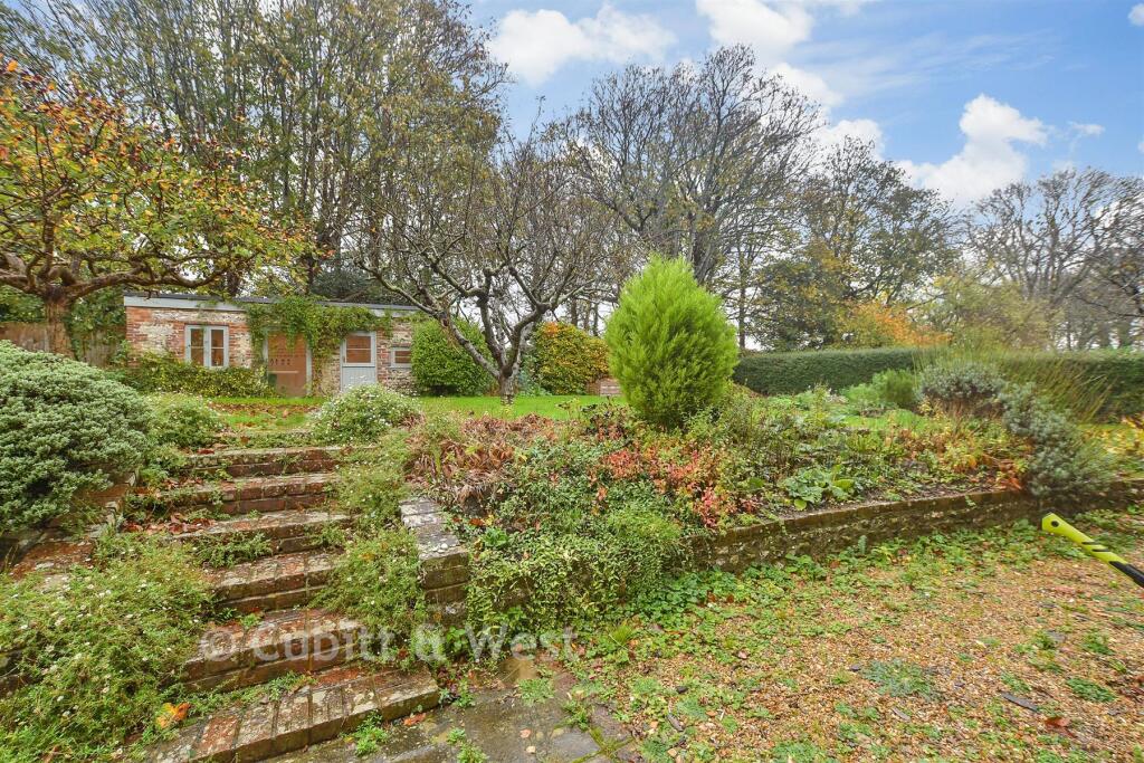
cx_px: 572
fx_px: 477
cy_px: 382
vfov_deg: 77.3
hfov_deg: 100.4
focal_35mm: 15
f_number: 8
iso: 160
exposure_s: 1/15
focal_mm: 10
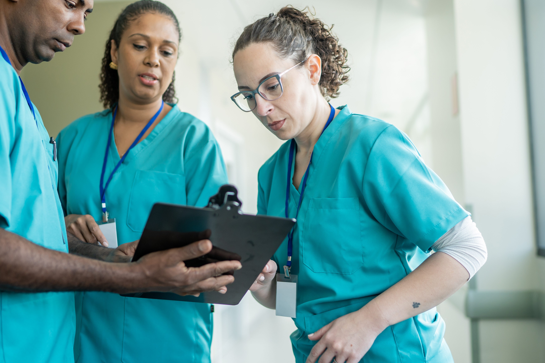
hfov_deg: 41.9
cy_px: 143
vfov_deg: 28.6
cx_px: 254
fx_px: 711
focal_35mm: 47
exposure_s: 1/250
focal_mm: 35
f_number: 1.6
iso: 250
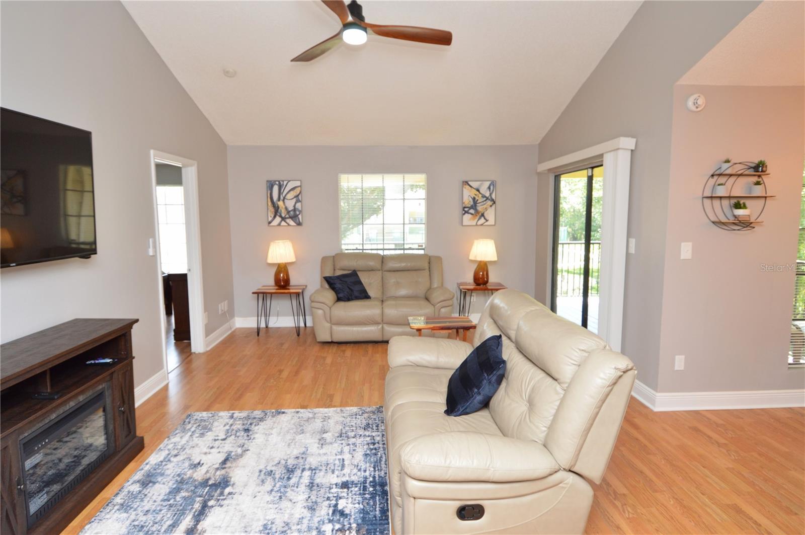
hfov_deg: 90.1
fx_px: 402
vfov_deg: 67.3
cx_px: 402
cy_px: 268
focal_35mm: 18
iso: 400
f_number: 4
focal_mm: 12
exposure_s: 1/60
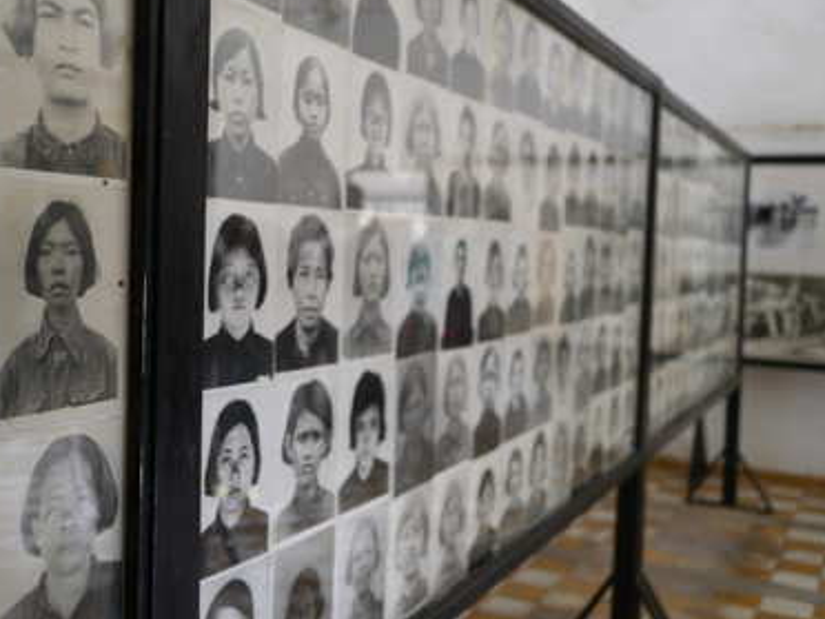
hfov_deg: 43.8
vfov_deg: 33.6
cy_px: 315
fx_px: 1025
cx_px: 388
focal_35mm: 43
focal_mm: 20
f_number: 1.7
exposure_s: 1/60
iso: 400
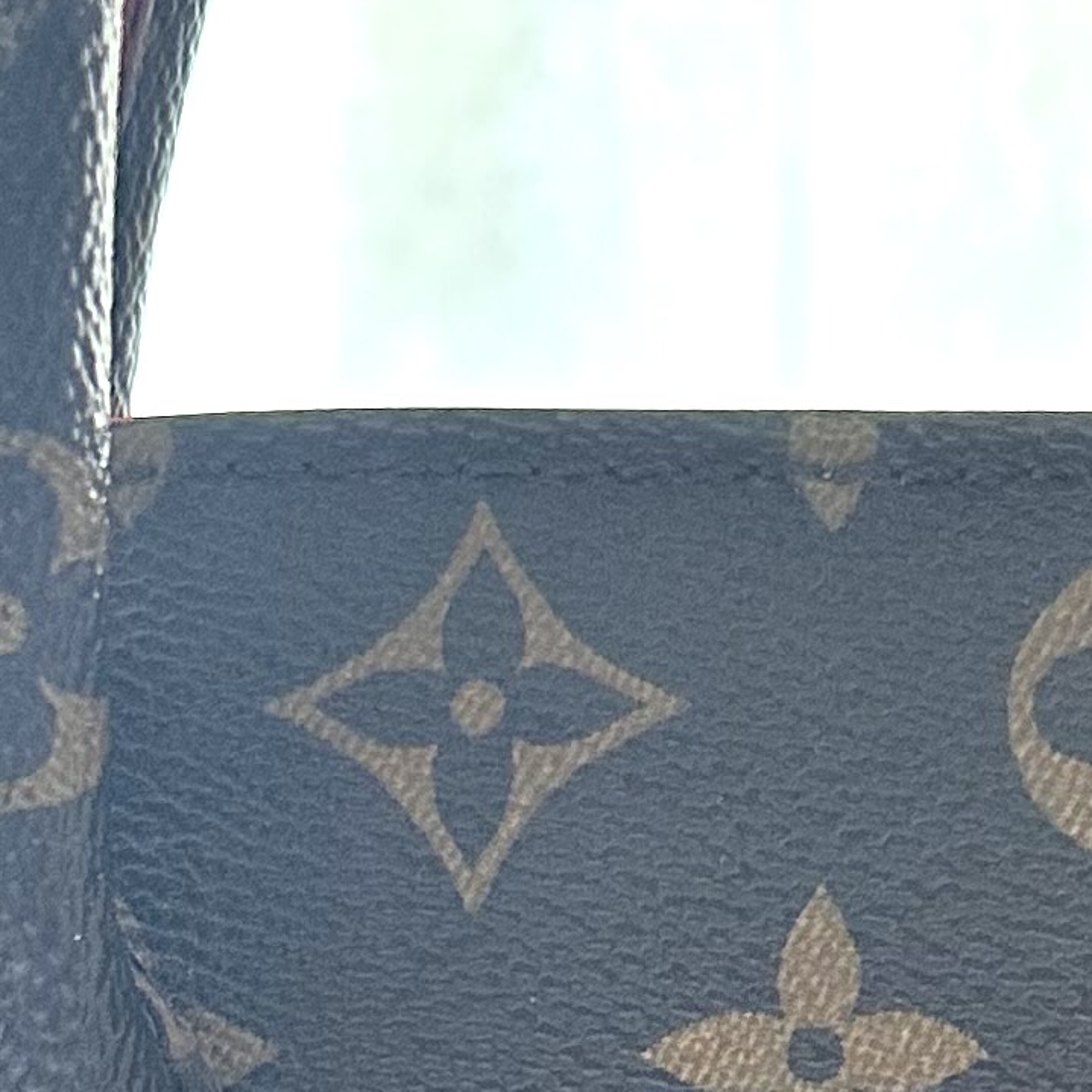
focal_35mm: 119
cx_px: 316
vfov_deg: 12.8
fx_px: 4247
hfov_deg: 14.6
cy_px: 2161
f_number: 1.78
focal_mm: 6.86
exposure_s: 1/60
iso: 250
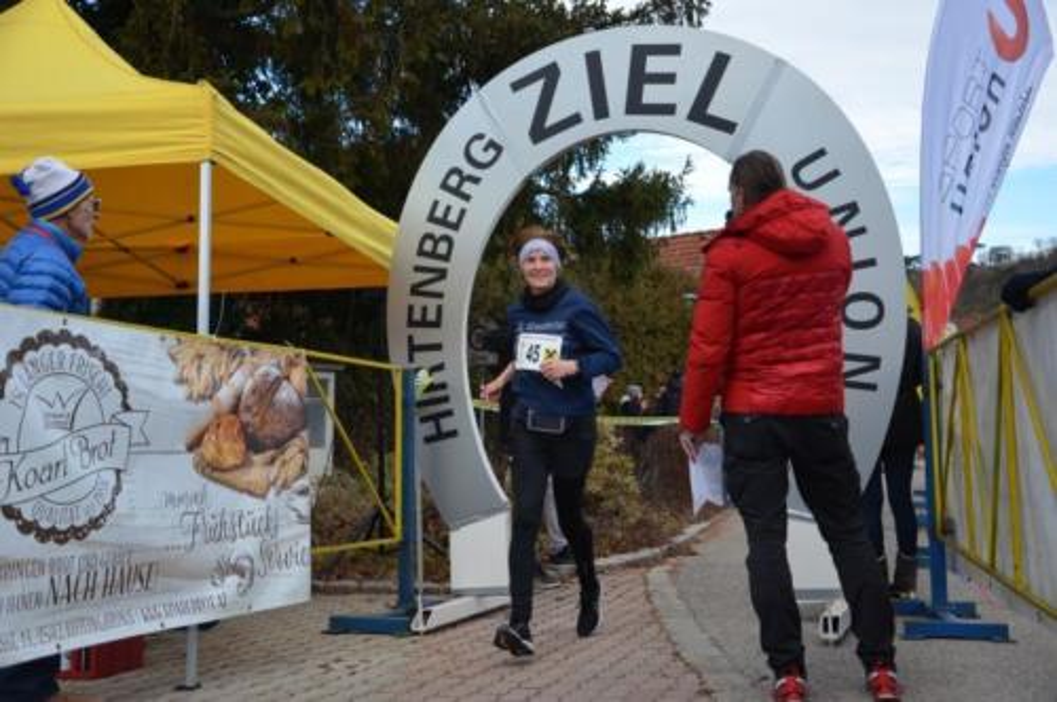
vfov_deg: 31.8
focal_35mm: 42
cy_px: 351
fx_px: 1232
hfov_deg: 46.5
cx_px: 528
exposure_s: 1/1000
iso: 500
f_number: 4
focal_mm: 28
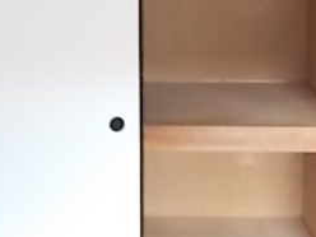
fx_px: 612
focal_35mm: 67
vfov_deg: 21.4
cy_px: 20
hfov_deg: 29.0
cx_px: 147
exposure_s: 1/8
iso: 200
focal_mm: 4.6
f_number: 3.2
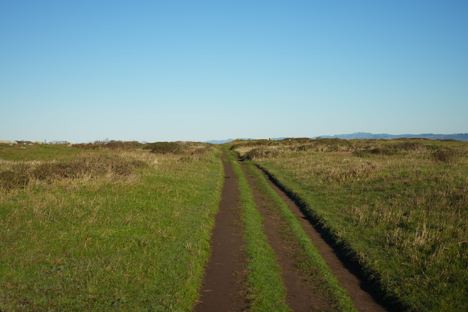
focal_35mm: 60
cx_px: 234
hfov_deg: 33.4
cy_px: 156
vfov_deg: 22.6
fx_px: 780
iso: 320
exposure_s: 1/2000
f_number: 5.6
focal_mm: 60
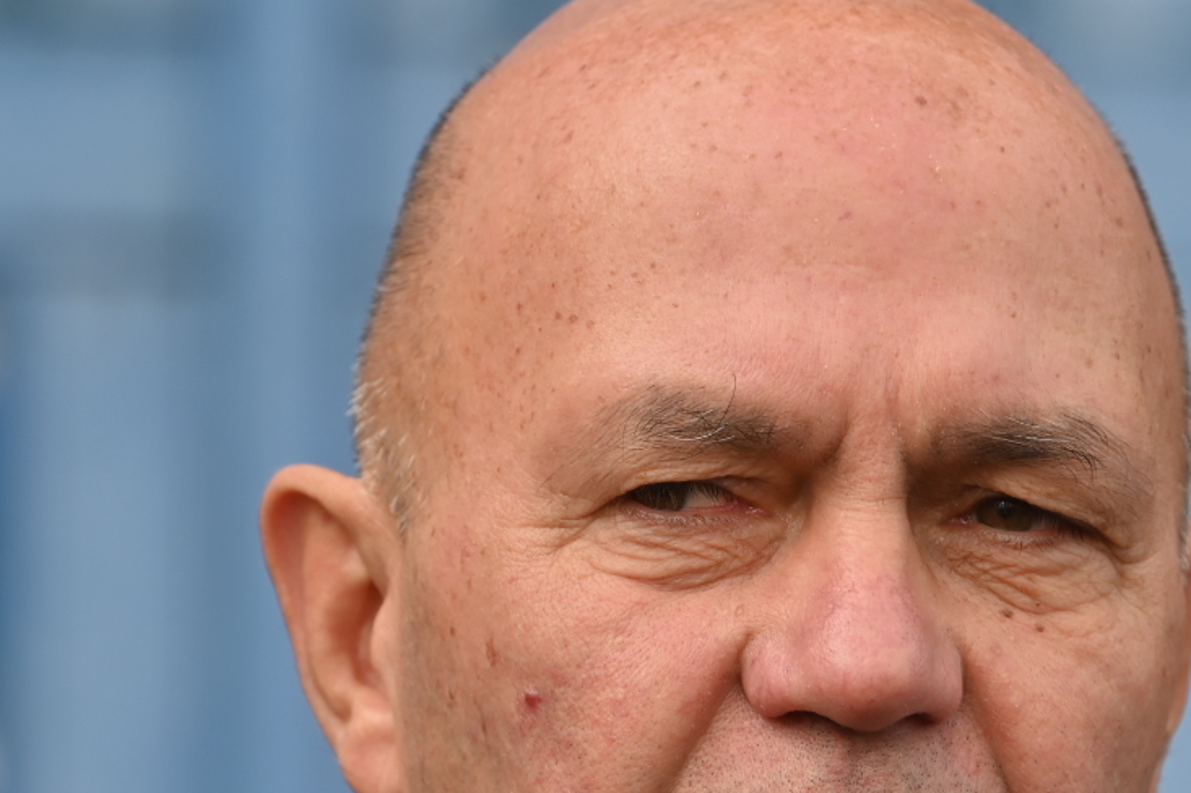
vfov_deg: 3.4
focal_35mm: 398
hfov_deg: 5.2
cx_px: 879
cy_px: 632
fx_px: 13161
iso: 100
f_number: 5.6
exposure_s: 1/400
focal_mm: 180
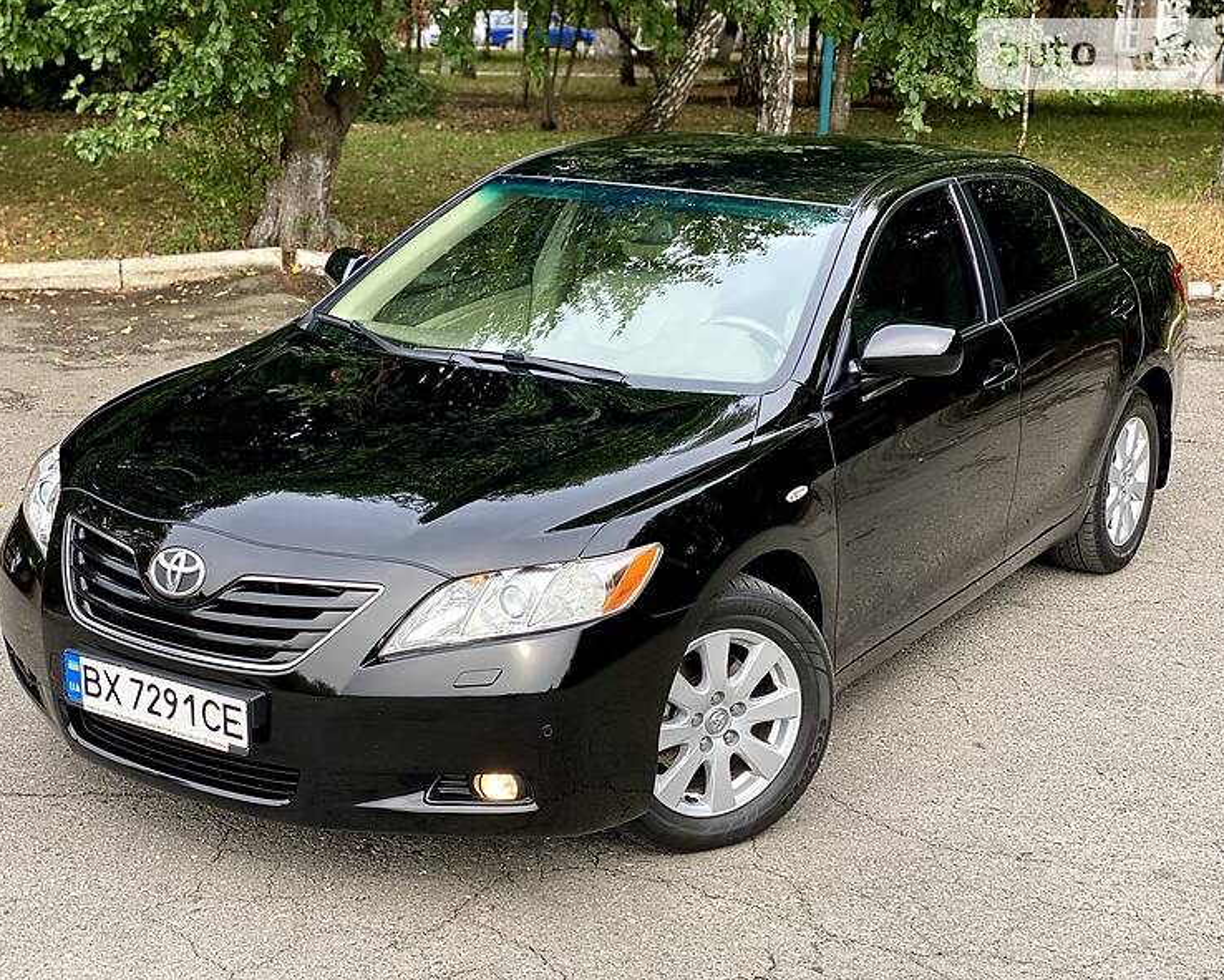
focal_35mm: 55
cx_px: 577
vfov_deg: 27.6
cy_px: 496
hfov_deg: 34.1
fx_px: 1993
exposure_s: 1/300
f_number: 2
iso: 20
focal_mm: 6
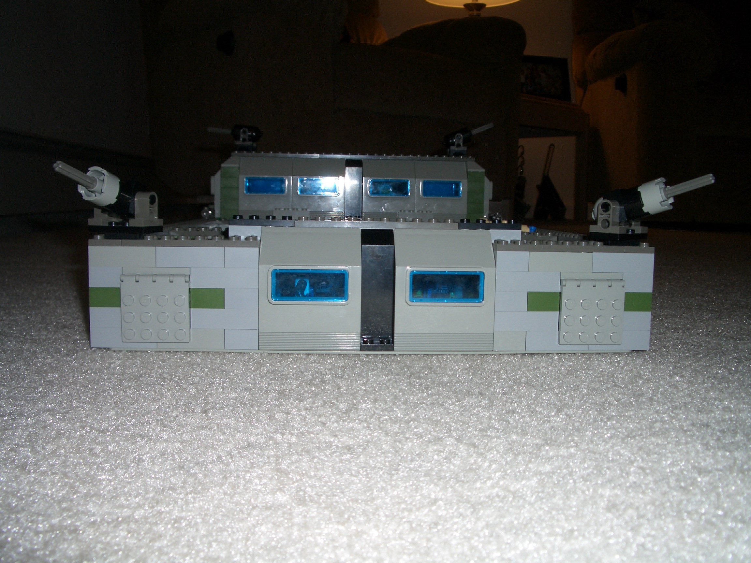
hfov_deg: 52.6
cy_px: 282
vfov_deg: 40.7
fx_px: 759
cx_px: 376
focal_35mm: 35
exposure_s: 1/60
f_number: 4.3
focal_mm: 5.8
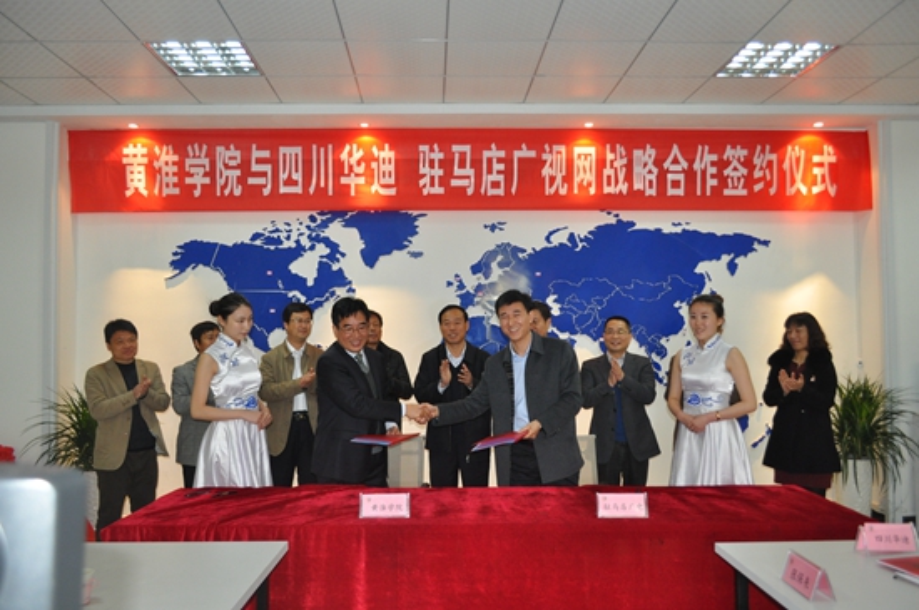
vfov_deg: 43.5
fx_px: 765
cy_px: 305
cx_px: 460
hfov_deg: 62.0
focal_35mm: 30
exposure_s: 1/60
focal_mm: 20
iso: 800
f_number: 3.8
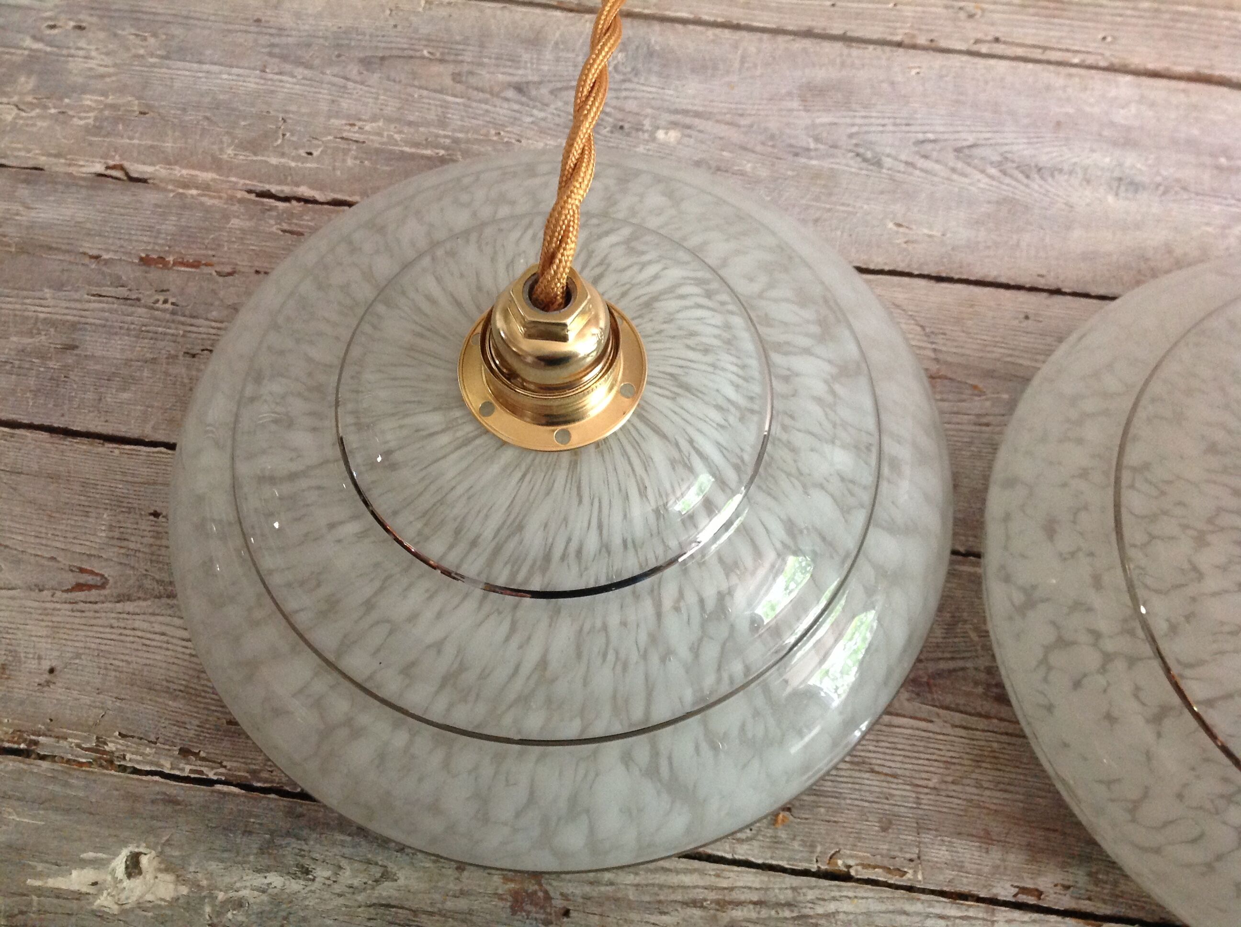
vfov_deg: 40.6
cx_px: 620
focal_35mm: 35
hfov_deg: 52.7
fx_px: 1253
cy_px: 464
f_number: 2.4
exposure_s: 1/15
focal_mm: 4.28
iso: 200
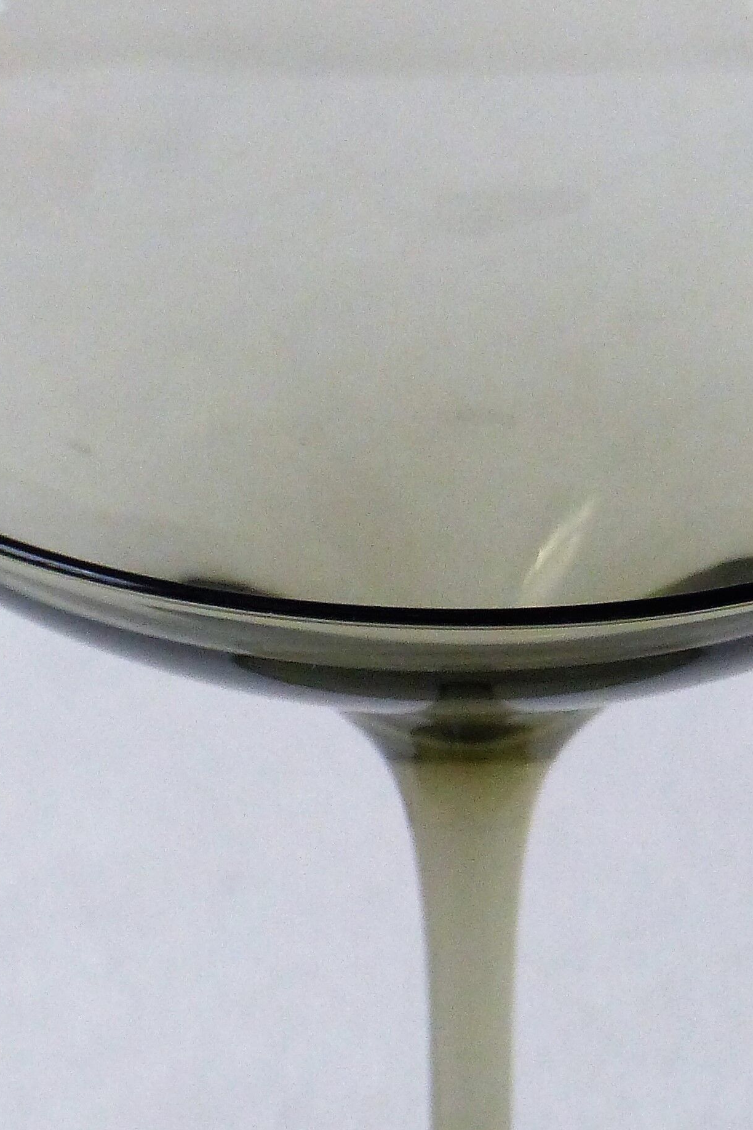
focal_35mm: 478
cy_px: 739
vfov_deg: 4.3
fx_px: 14996
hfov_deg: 2.9
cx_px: 442
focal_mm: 34.5
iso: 250
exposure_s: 1/80
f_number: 2.8
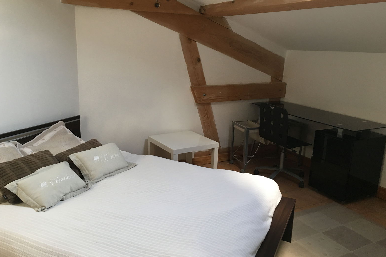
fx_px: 332
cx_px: 189
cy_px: 125
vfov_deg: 42.3
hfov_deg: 60.3
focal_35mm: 31
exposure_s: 1/33
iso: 125
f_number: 2.2
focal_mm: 4.15
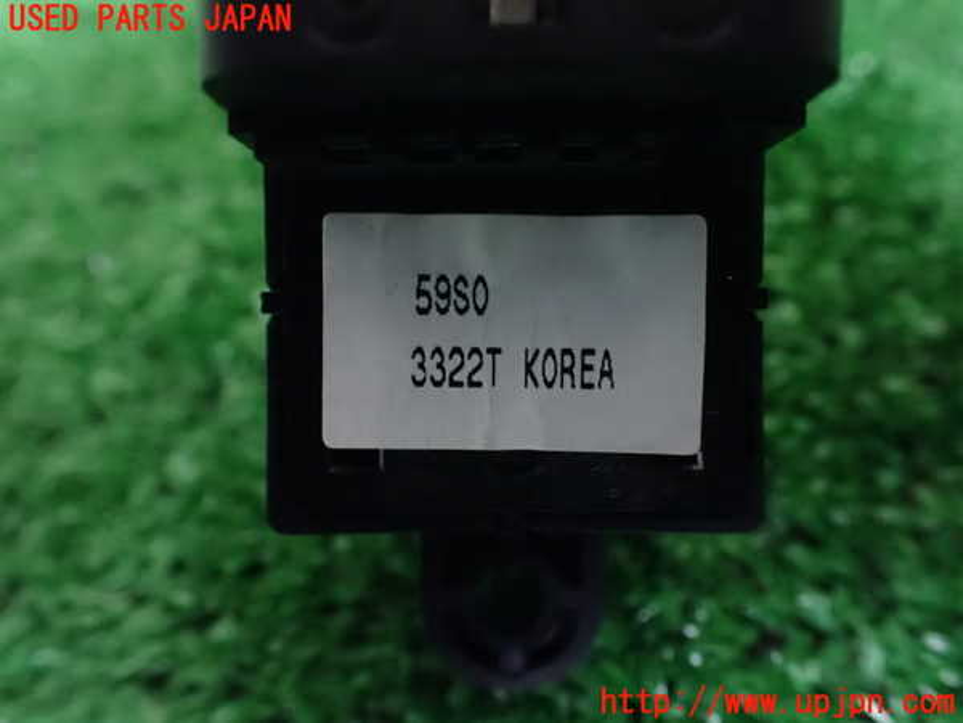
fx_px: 835
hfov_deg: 60.0
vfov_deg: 46.8
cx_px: 482
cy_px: 362
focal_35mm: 30
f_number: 2.3
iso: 1600
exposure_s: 1/20
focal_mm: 5.4
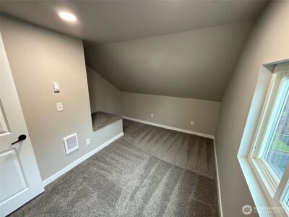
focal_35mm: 14
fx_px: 117
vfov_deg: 85.7
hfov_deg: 102.1
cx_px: 144
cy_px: 108
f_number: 2.2
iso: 400
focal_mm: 2.22
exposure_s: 1/60
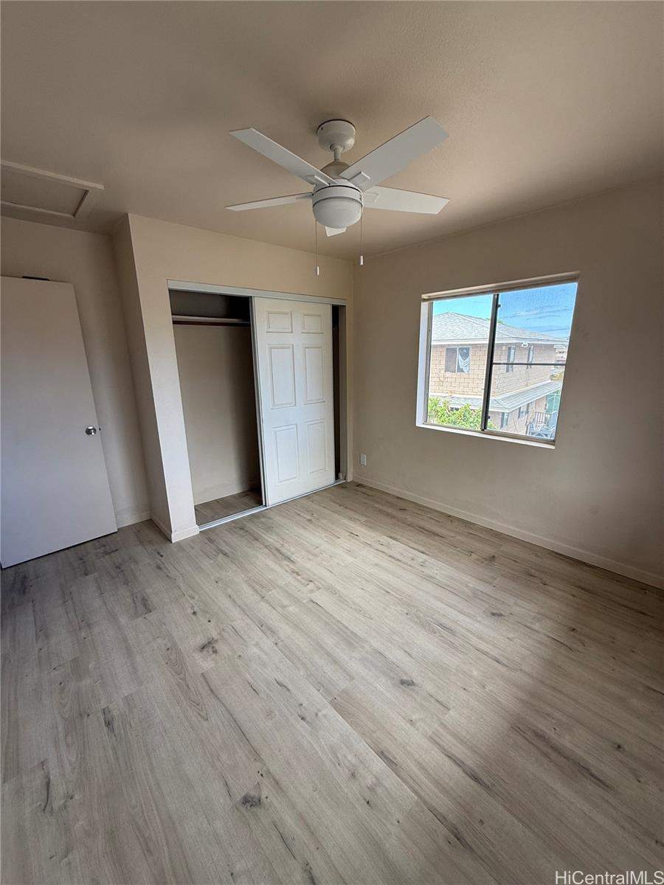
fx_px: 358
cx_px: 332
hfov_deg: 85.7
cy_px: 442
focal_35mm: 14
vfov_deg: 102.1
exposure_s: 1/116
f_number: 2.2
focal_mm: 2.22
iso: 64
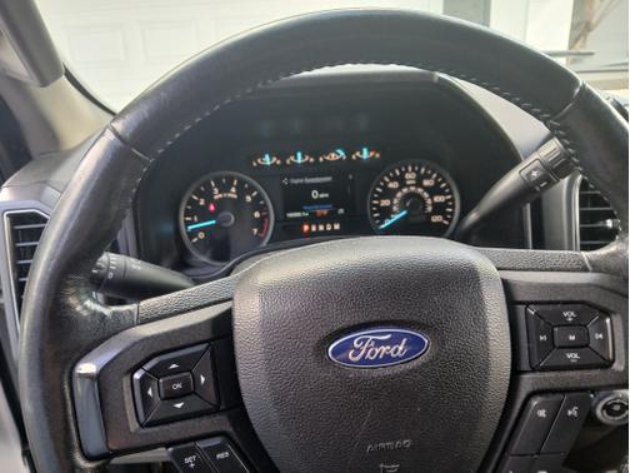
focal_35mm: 26
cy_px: 236
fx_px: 473
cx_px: 315
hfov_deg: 67.3
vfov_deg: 53.1
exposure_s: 1/60
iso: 100
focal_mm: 3.98
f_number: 1.8
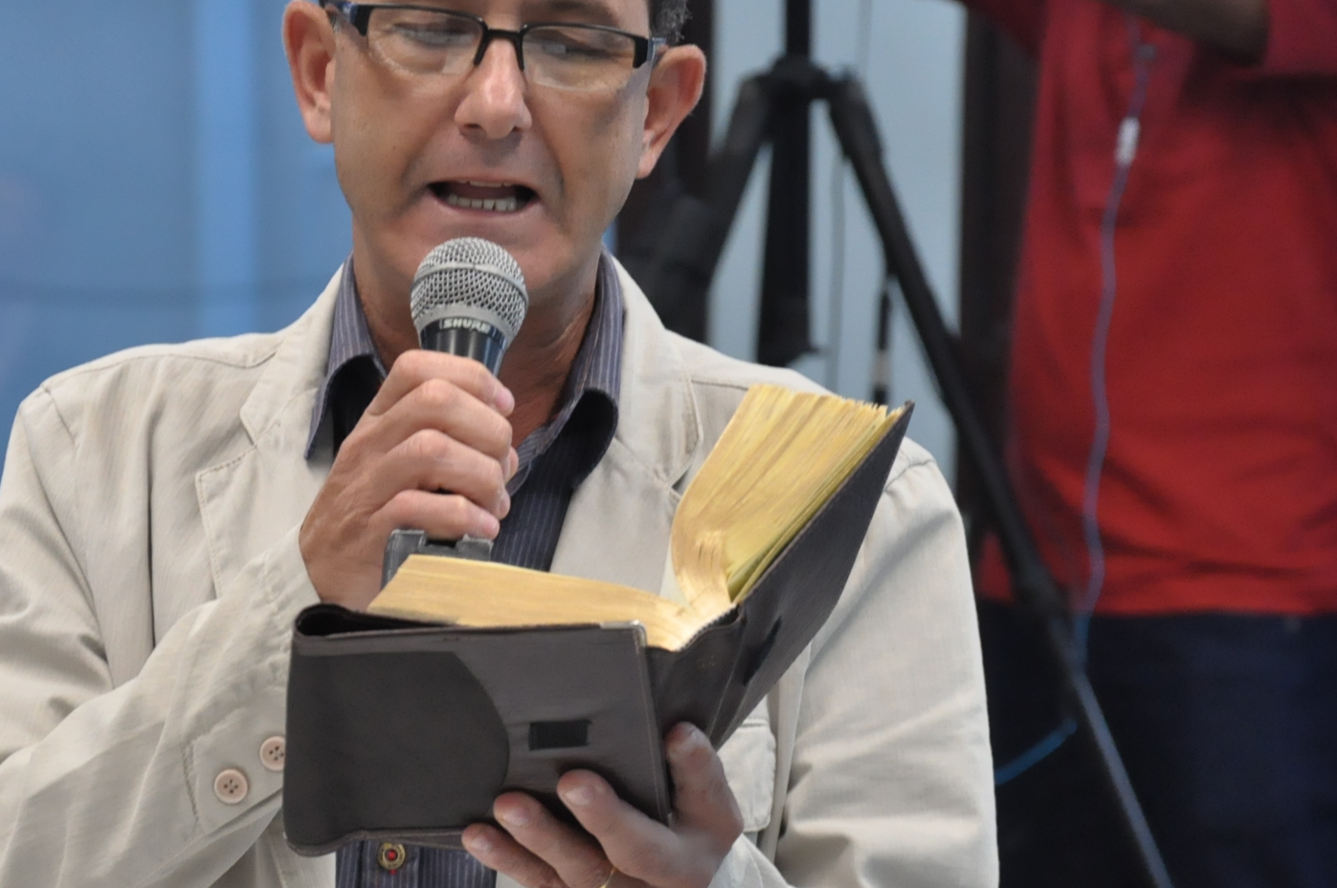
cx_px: 539
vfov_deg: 5.7
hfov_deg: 8.5
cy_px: 433
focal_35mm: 242
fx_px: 8968
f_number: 5.6
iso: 2000
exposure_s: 1/125
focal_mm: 105
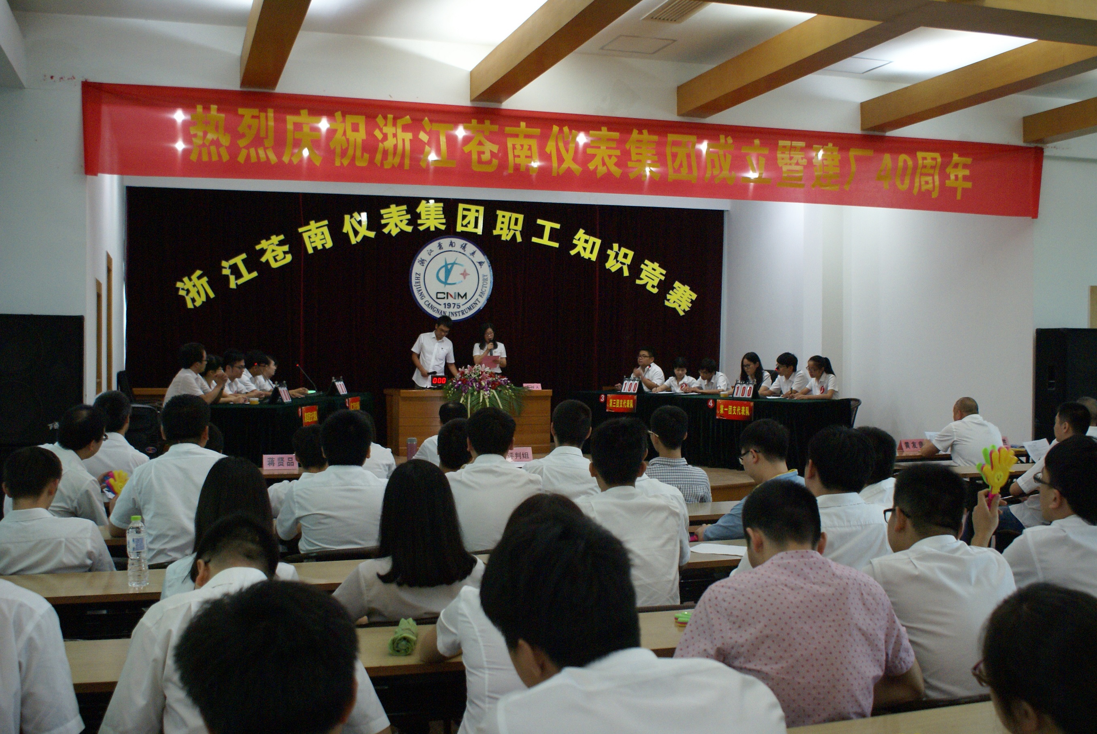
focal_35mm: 39
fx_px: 1190
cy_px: 367
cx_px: 548
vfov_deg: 34.3
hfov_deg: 49.5
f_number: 4.5
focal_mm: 26
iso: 800
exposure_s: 1/20
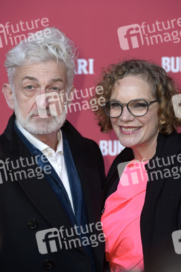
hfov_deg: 11.2
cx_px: 90
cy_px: 136
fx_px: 922
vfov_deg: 16.8
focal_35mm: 122
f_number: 5
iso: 1600
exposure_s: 1/400
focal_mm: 122
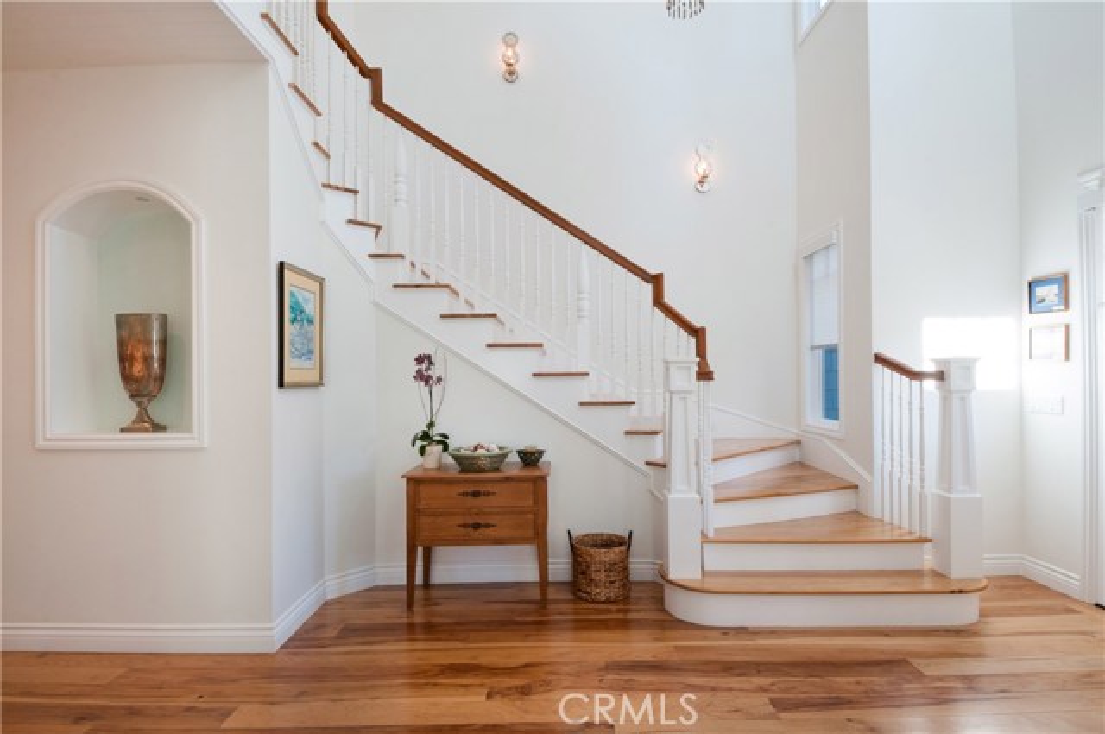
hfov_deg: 90.1
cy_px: 367
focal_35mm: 18
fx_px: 552
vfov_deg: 67.2
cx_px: 552
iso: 200
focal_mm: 12
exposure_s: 1/3
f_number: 16
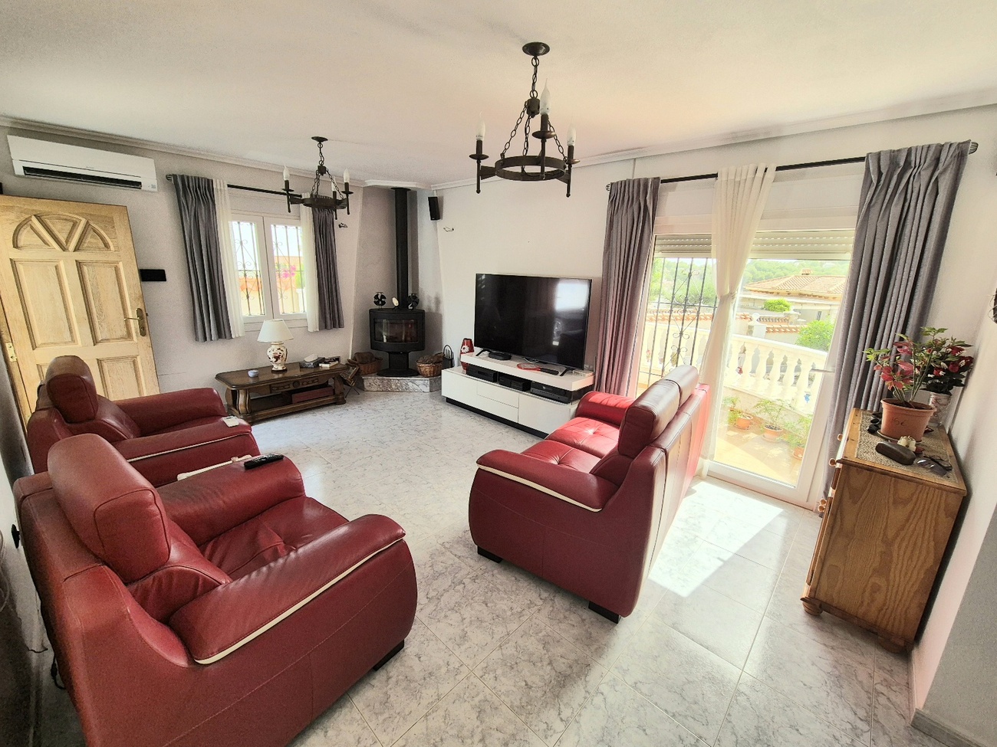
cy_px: 374
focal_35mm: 13
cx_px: 498
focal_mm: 2.2
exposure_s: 1/222
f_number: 2.2
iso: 50
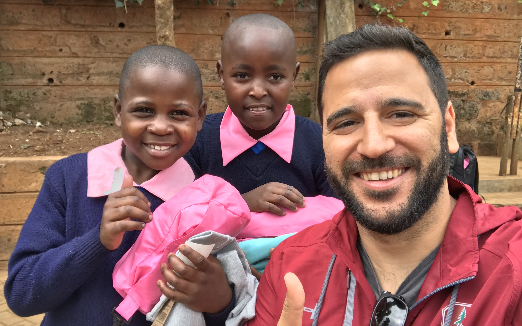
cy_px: 163
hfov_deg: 56.7
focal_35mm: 34
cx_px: 261
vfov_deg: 37.3
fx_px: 484
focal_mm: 2.87
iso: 25
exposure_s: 1/250
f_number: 2.2
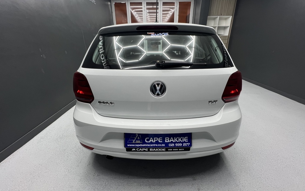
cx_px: 154
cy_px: 93
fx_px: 116
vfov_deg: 78.6
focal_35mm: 14
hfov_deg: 105.3
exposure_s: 1/100
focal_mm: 1.57
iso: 160
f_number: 1.8
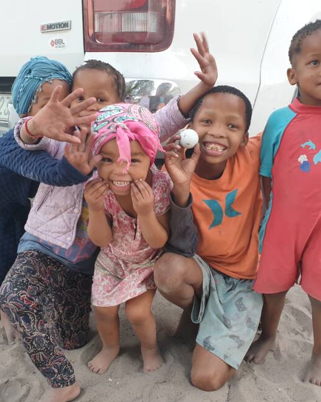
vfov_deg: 45.7
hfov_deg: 37.3
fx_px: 475
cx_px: 149
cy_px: 220
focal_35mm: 40
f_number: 2.4
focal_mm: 4.3
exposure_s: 1/50
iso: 200
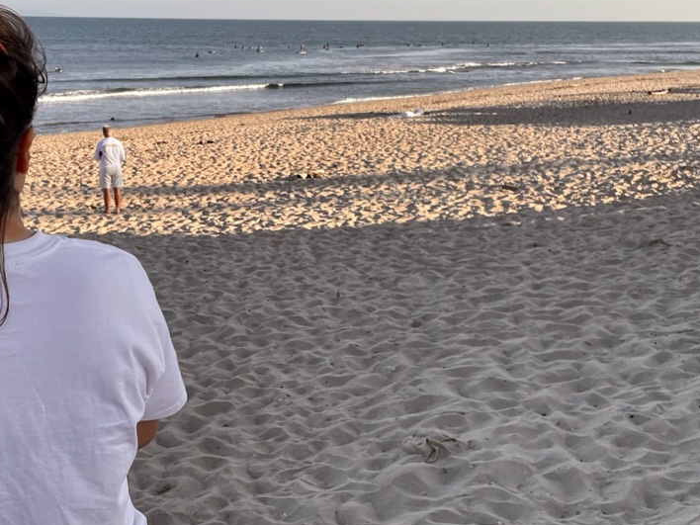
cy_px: 309
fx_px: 950
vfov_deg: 30.8
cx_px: 285
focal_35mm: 47
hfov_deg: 40.3
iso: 32
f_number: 1.6
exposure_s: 1/1575
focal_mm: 4.2
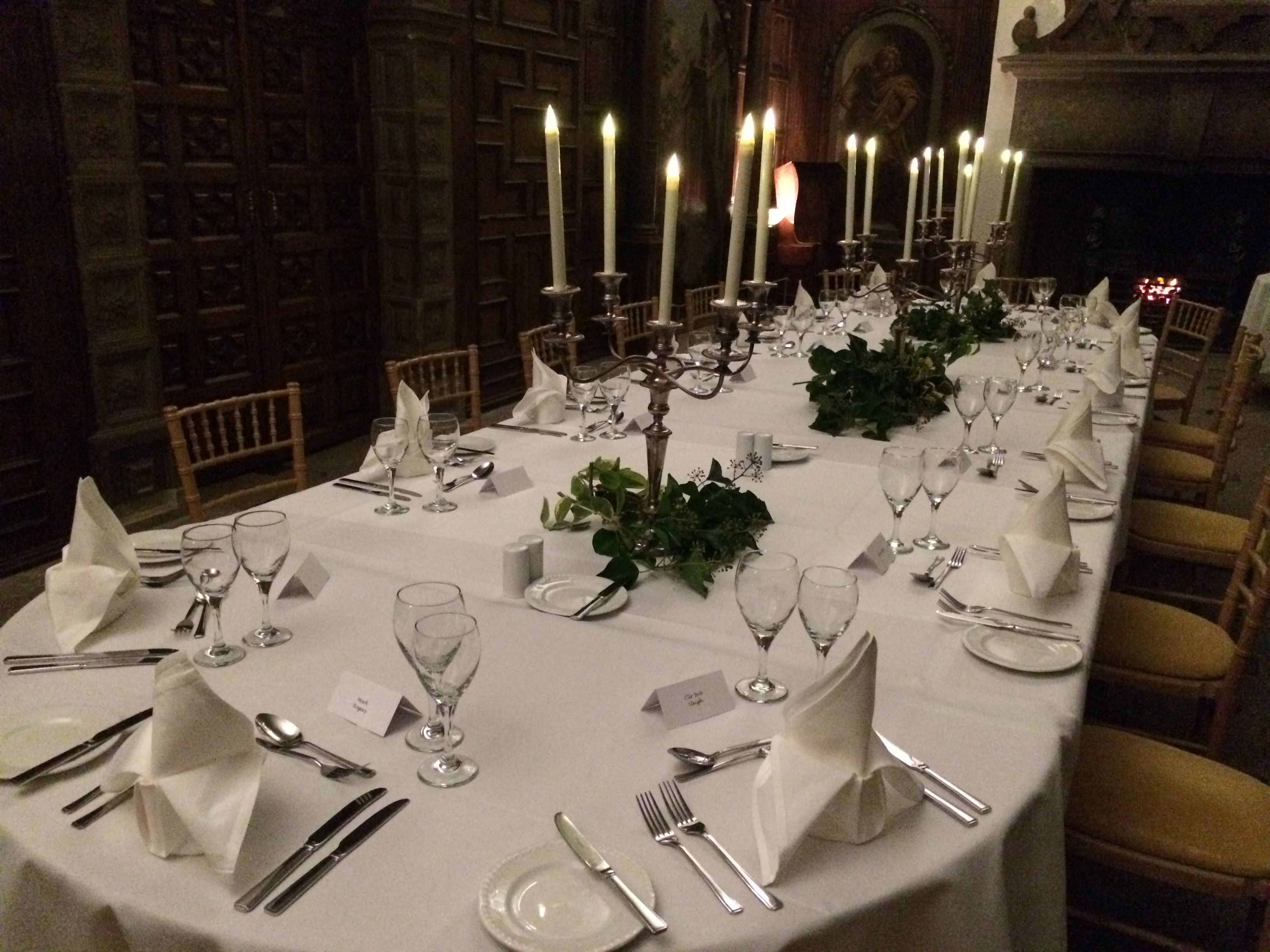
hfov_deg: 61.7
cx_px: 635
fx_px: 1064
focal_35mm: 29
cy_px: 476
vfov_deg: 48.2
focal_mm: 4.15
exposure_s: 1/17
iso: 800
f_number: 2.2
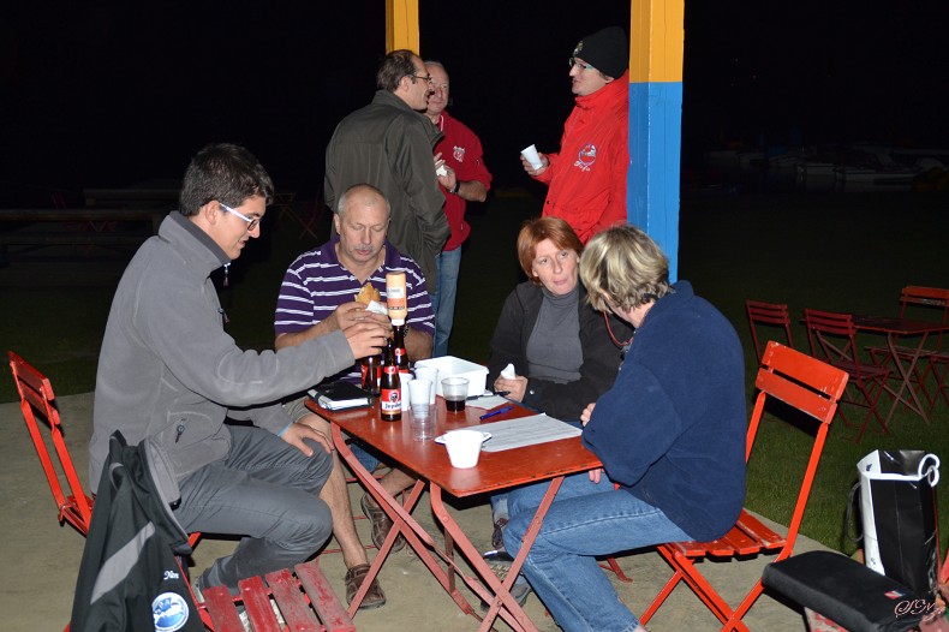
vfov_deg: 31.9
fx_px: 1107
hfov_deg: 46.4
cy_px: 316
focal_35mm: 42
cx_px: 474
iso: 400
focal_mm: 28
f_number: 4
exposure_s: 1/200
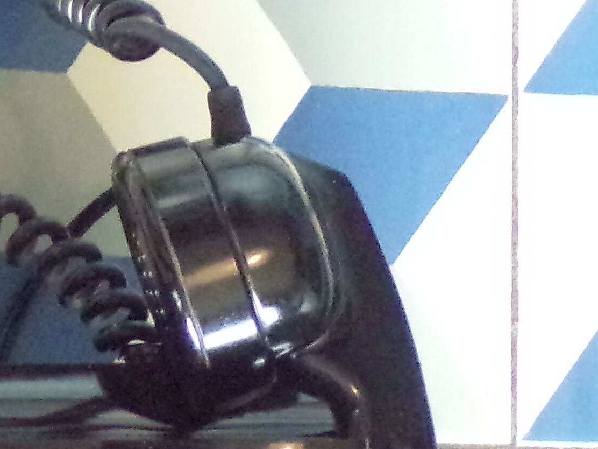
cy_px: 440
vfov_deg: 6.4
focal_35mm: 232
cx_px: -295
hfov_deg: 8.4
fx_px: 4008
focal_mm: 10.1
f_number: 3.7
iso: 800
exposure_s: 1/17
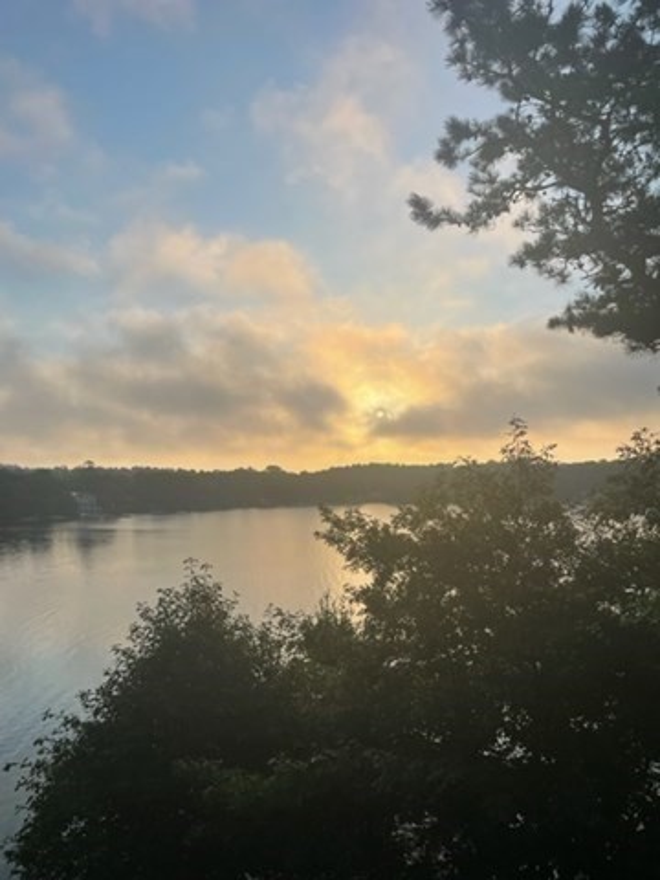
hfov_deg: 53.1
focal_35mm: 26
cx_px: 330
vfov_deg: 67.3
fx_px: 661
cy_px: 440
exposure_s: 1/4000
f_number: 1.6
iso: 32
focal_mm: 4.2
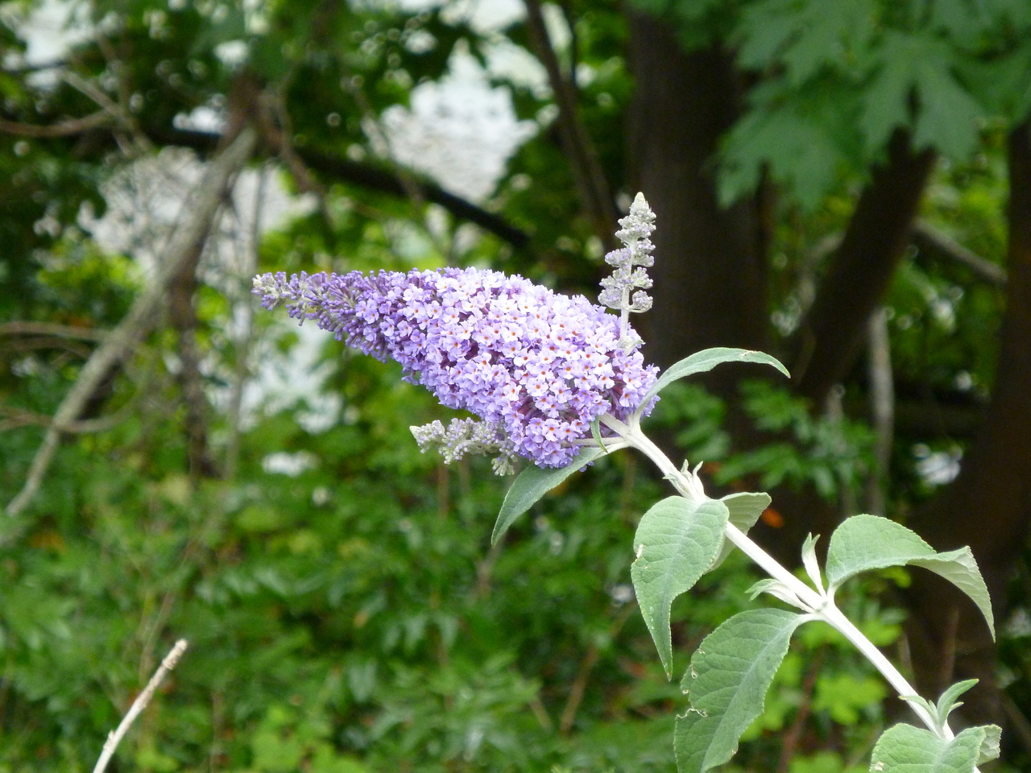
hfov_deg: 7.9
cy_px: 386
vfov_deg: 5.9
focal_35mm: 250
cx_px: 516
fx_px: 7446
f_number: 5.9
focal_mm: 36
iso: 400
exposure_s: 1/125
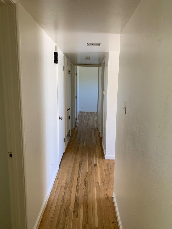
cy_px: 114
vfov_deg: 67.3
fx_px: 172
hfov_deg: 53.1
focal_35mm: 26
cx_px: 86
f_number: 1.8
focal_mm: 4.25
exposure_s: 1/73
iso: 100
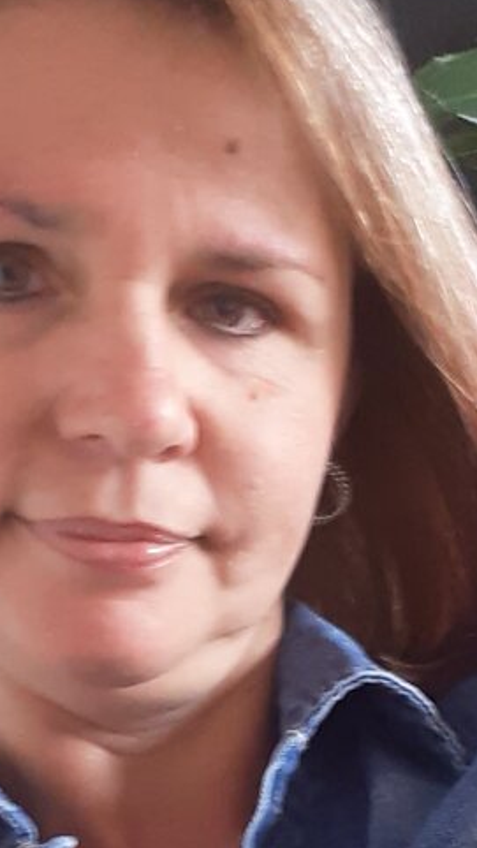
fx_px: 1889
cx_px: 229
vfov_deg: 24.7
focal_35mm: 84
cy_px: 723
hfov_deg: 14.4
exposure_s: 1/50
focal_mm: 2.61
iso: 200
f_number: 2
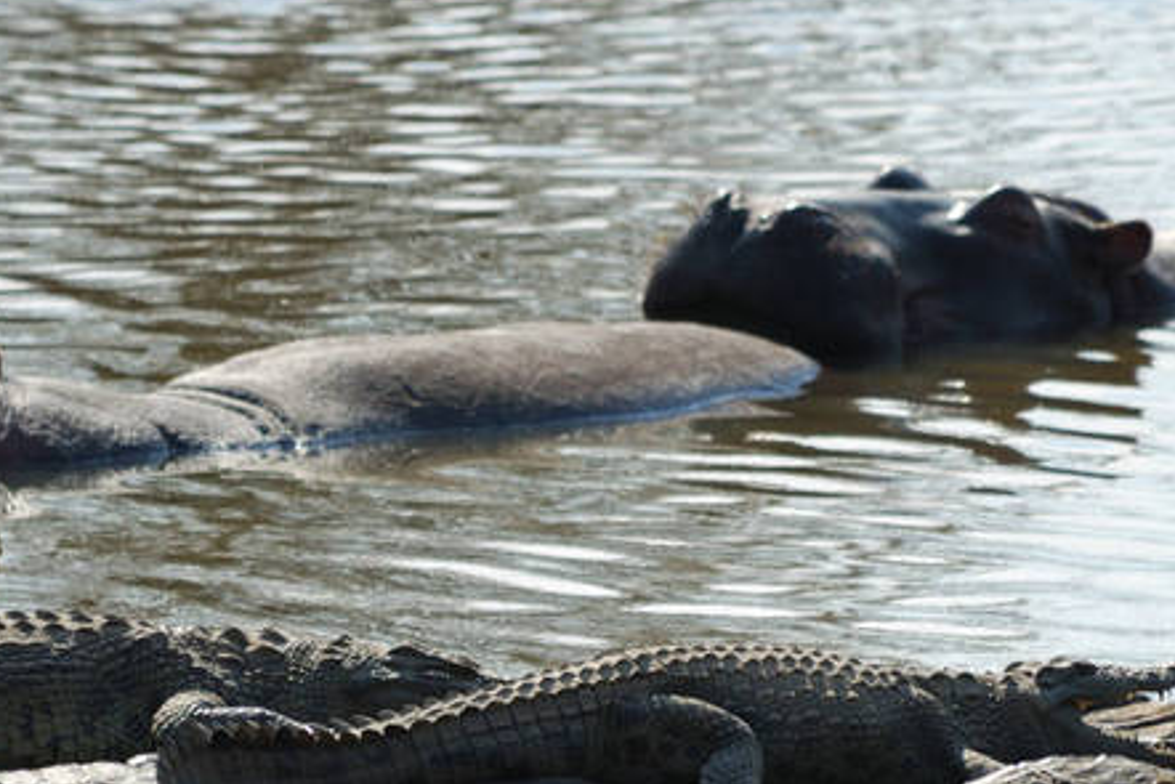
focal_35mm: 951
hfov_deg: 2.2
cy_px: 433
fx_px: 31048
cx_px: 598
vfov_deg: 1.4
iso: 125
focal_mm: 400
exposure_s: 1/400
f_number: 5.6
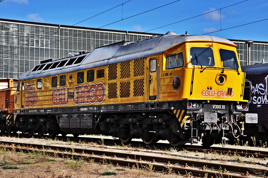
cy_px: 89
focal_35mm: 75
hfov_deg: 27.0
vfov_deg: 18.1
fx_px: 558
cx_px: 134
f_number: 16
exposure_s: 1/125
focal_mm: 50
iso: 200
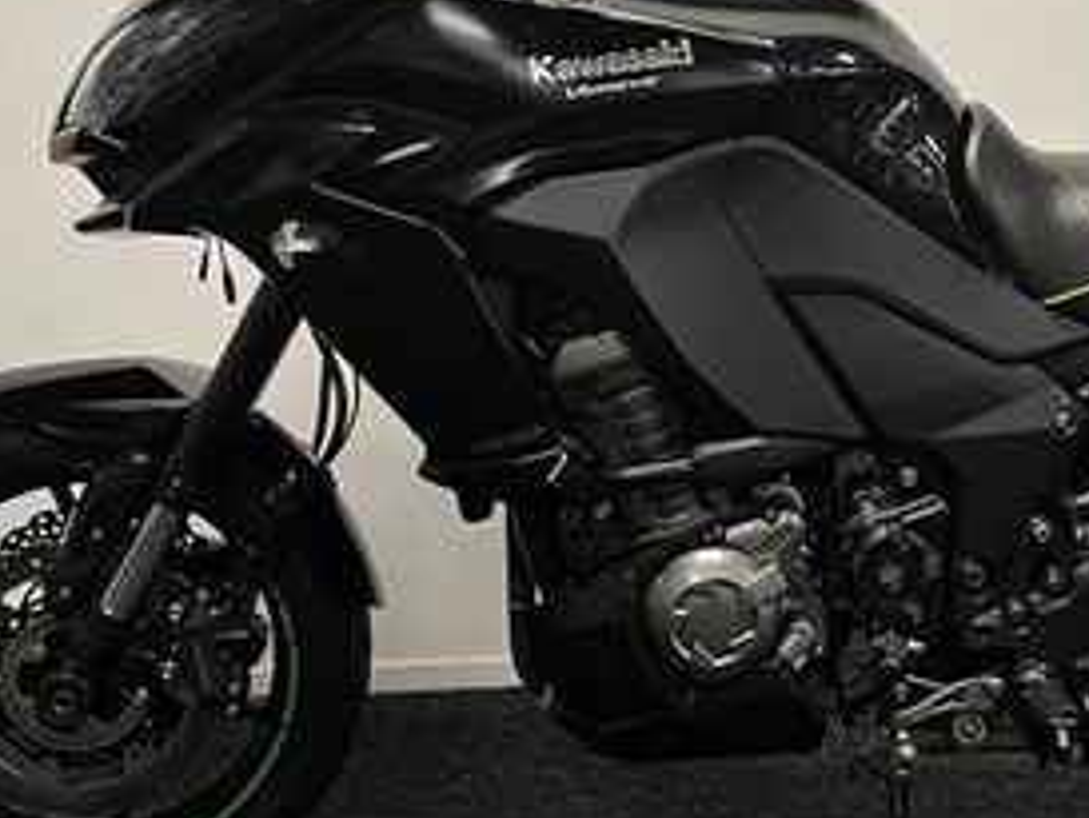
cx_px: 758
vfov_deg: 23.8
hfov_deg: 31.3
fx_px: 1920
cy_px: 200
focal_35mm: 61
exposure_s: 1/50
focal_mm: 5.1
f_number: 1.6
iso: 80
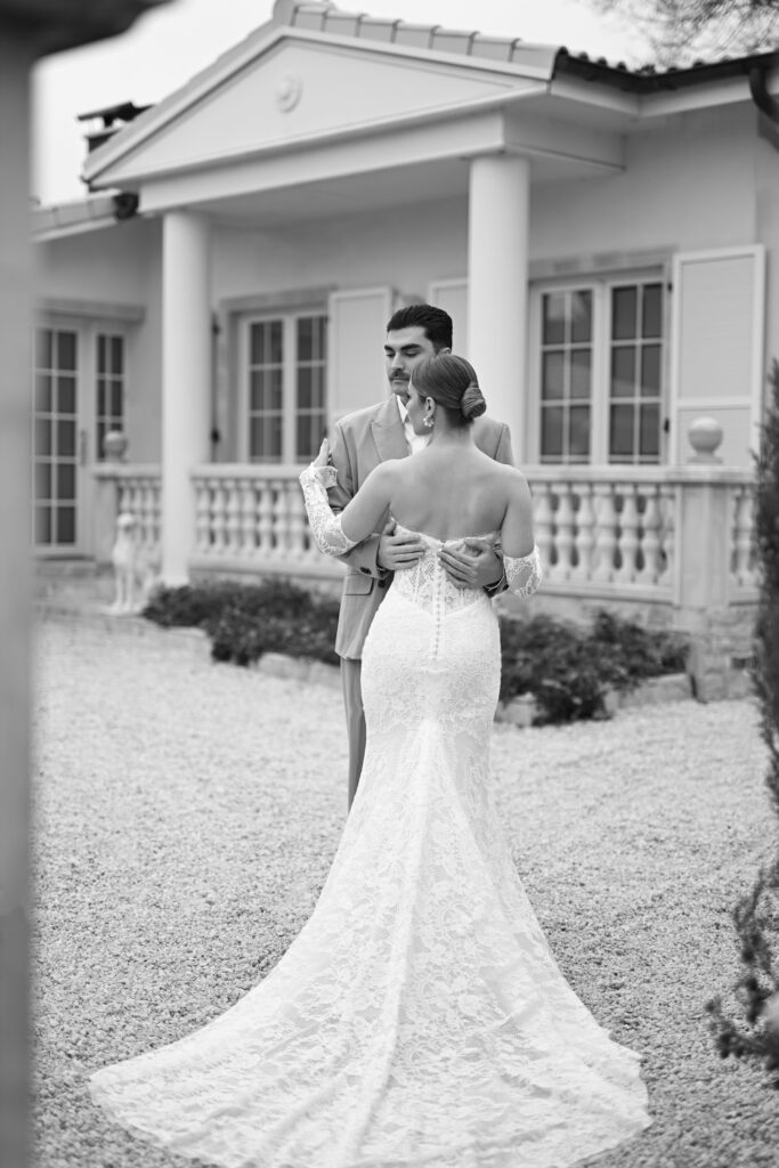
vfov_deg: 39.6
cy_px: 584
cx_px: 390
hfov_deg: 27.0
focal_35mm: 50
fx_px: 1622
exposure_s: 1/1000
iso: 125
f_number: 1.4
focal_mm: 50
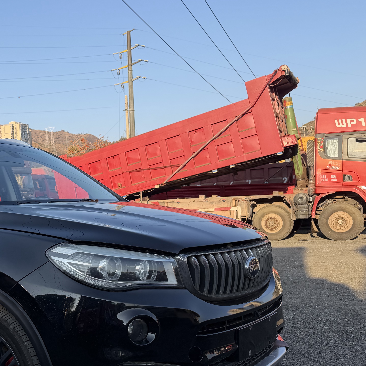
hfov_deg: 37.3
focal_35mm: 42
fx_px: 502
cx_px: 34
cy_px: 224
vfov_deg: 39.8
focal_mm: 6.76
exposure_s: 1/1901
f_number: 1.78
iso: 80
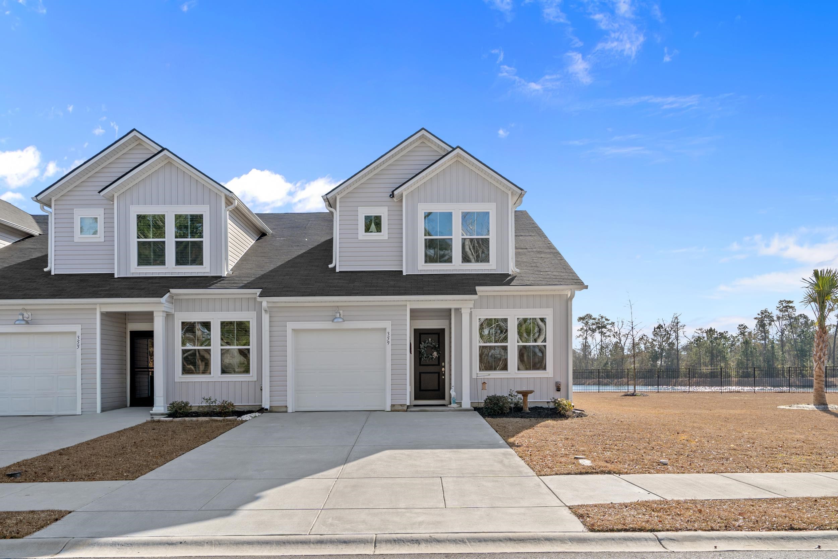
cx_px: 419
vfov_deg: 51.3
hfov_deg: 71.5
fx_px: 582
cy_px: 280
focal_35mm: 25
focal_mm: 25
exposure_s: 1/320
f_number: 8
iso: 320
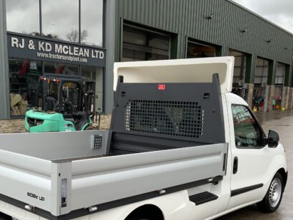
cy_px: 167
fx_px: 381
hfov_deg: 42.0
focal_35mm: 45
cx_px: 132
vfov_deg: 31.6
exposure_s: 1/159
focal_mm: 3
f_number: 1.8
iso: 16
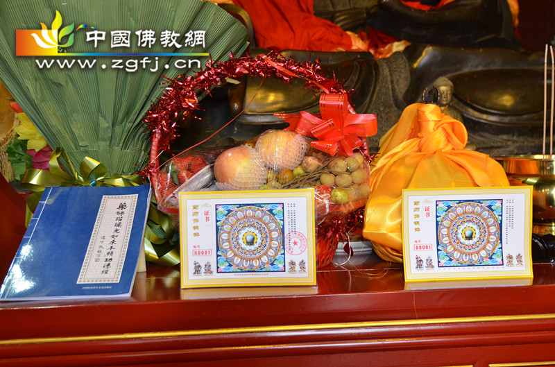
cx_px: 278
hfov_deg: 55.2
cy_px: 184
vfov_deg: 38.2
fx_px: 531
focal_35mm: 34
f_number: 4
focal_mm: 23
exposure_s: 1/60
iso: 800
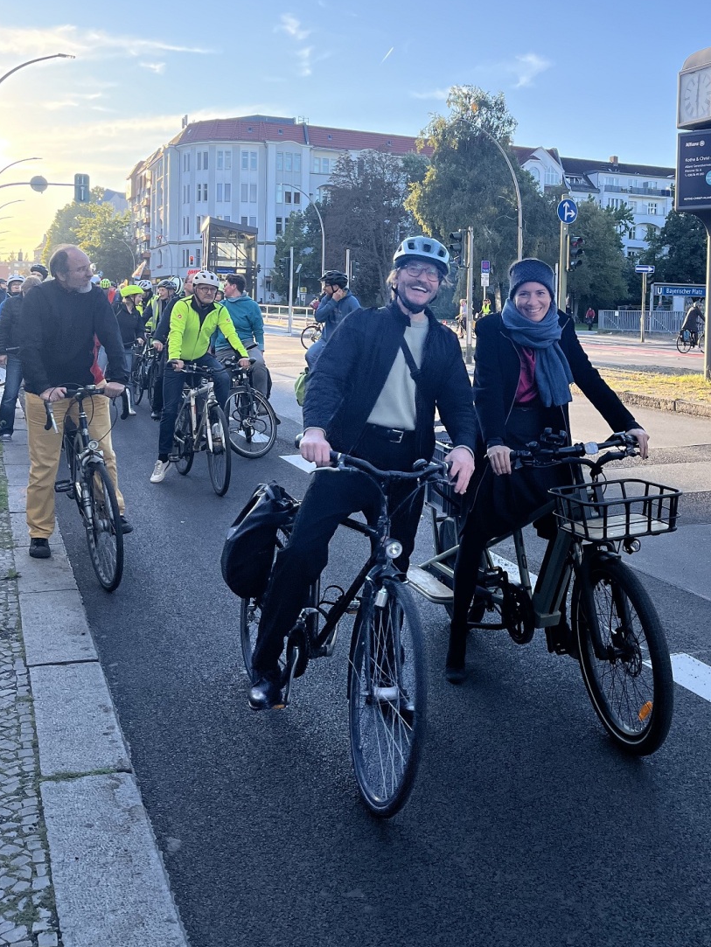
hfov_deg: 39.2
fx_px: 985
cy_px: 344
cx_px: 475
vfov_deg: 50.7
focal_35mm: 36
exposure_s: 1/1458
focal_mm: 5.1
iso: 50
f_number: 1.6
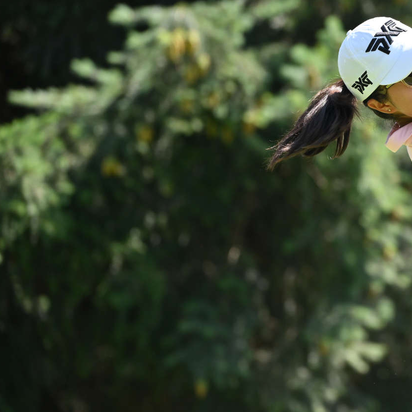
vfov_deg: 5.0
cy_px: 137
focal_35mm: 353
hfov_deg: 4.9
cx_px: 469
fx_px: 4753
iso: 560
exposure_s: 1/2000
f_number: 4
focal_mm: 180
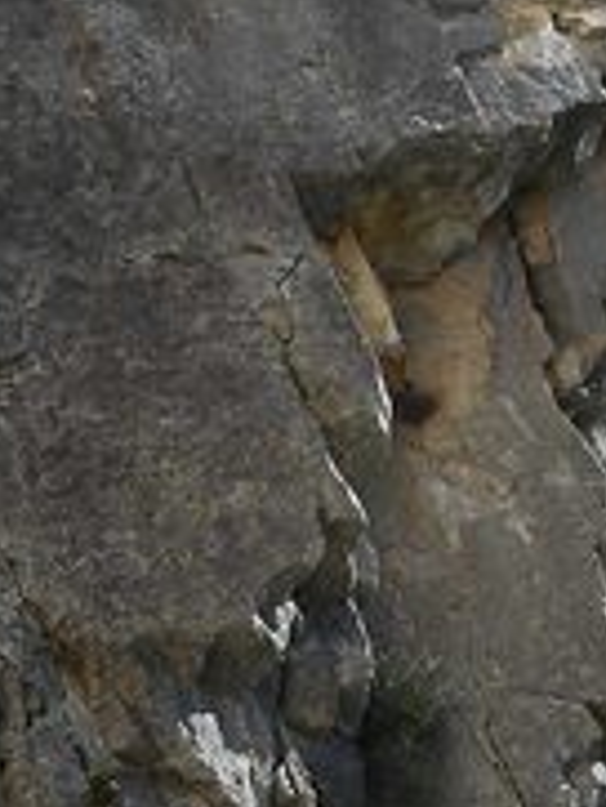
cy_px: 745
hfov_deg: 5.6
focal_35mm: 263
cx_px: 726
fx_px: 6122
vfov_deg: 7.5
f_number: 5.6
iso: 100
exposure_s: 1/400
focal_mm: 55
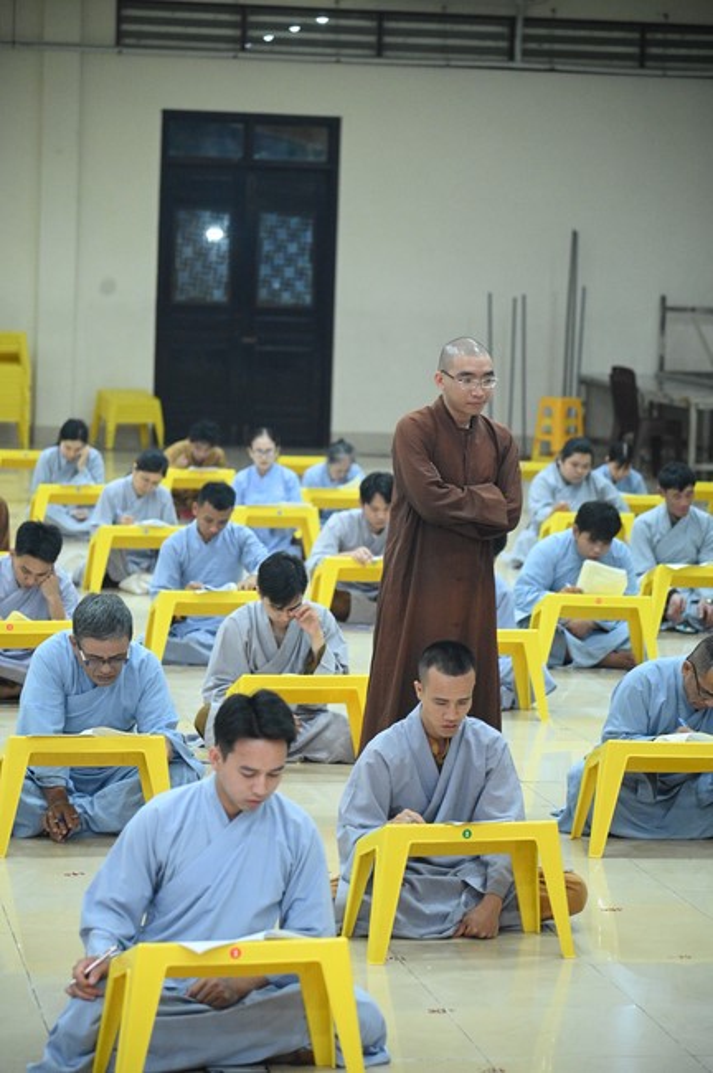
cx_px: 356
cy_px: 536
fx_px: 3275
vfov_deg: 18.6
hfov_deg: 12.4
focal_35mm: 110
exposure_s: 1/200
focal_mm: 110
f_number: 4
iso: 10000
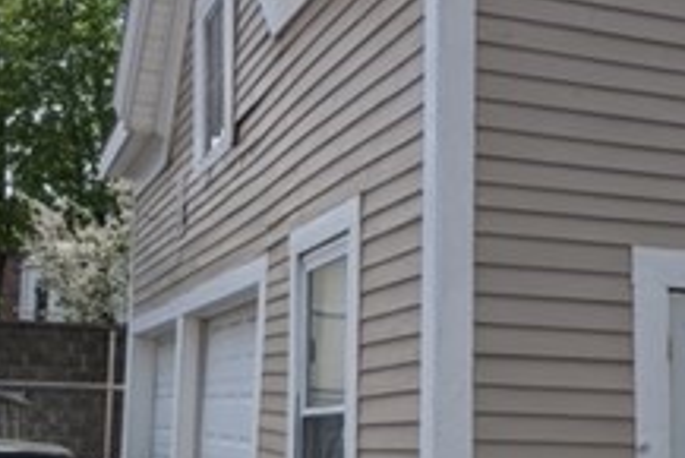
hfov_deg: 32.2
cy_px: 272
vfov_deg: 21.9
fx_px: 1180
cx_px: 429
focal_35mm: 62
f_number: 1.8
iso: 70
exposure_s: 1/4695
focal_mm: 4.44
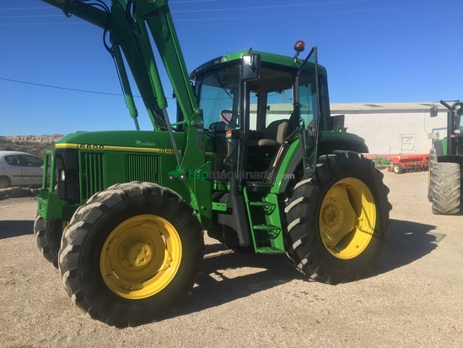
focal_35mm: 29
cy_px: 174
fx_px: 388
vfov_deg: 48.2
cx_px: 232
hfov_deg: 61.6
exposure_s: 1/1374
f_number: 2.2
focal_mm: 4.15
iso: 25
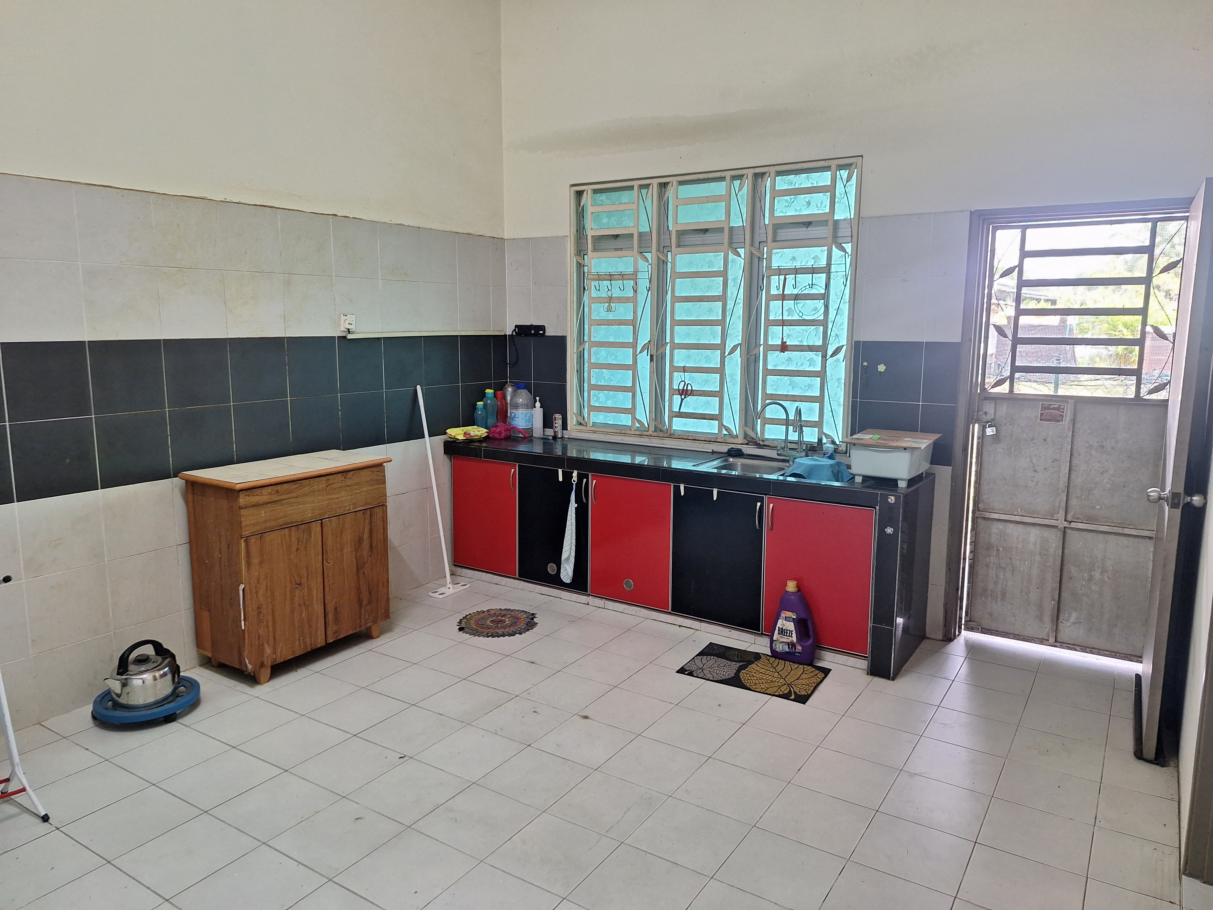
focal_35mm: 23
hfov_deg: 73.9
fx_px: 806
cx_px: 606
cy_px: 455
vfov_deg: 58.9
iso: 200
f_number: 1.8
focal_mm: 5.54
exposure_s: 1/50
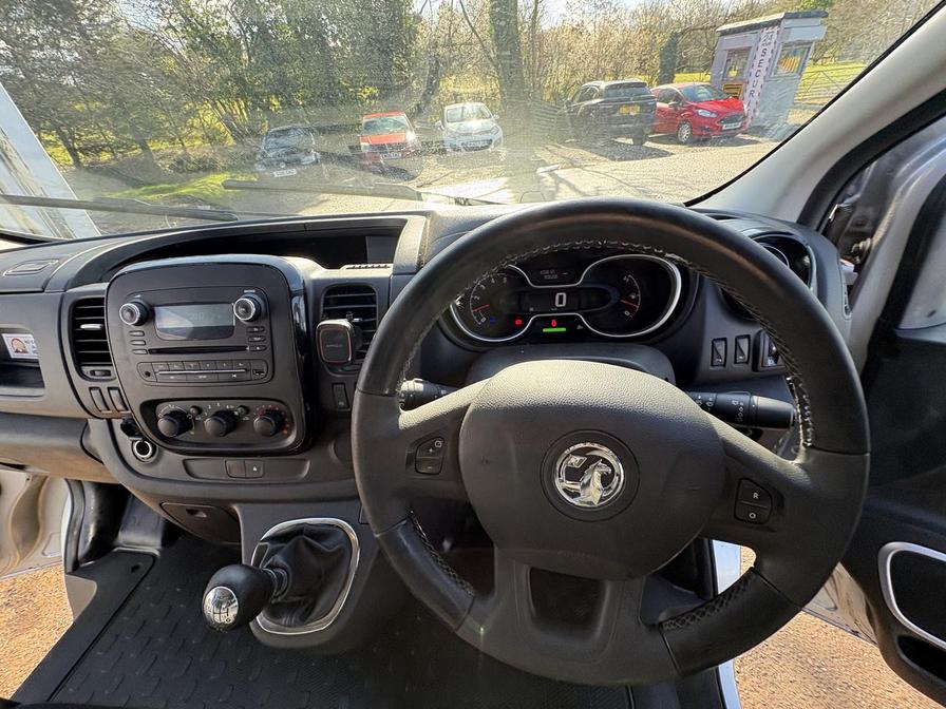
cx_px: 473
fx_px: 383
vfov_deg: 85.7
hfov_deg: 102.1
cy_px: 354
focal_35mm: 14
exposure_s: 1/131
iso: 125
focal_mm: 2.22
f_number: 2.2
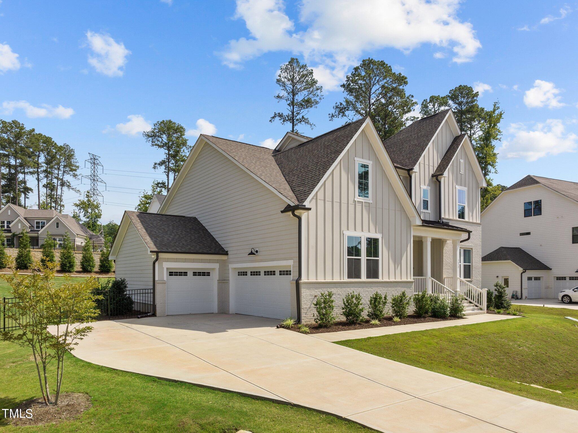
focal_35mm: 24
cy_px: 216
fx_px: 400
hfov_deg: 71.6
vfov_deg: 56.8
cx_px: 289
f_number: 5.6
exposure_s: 1/160
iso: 100
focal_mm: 12.29
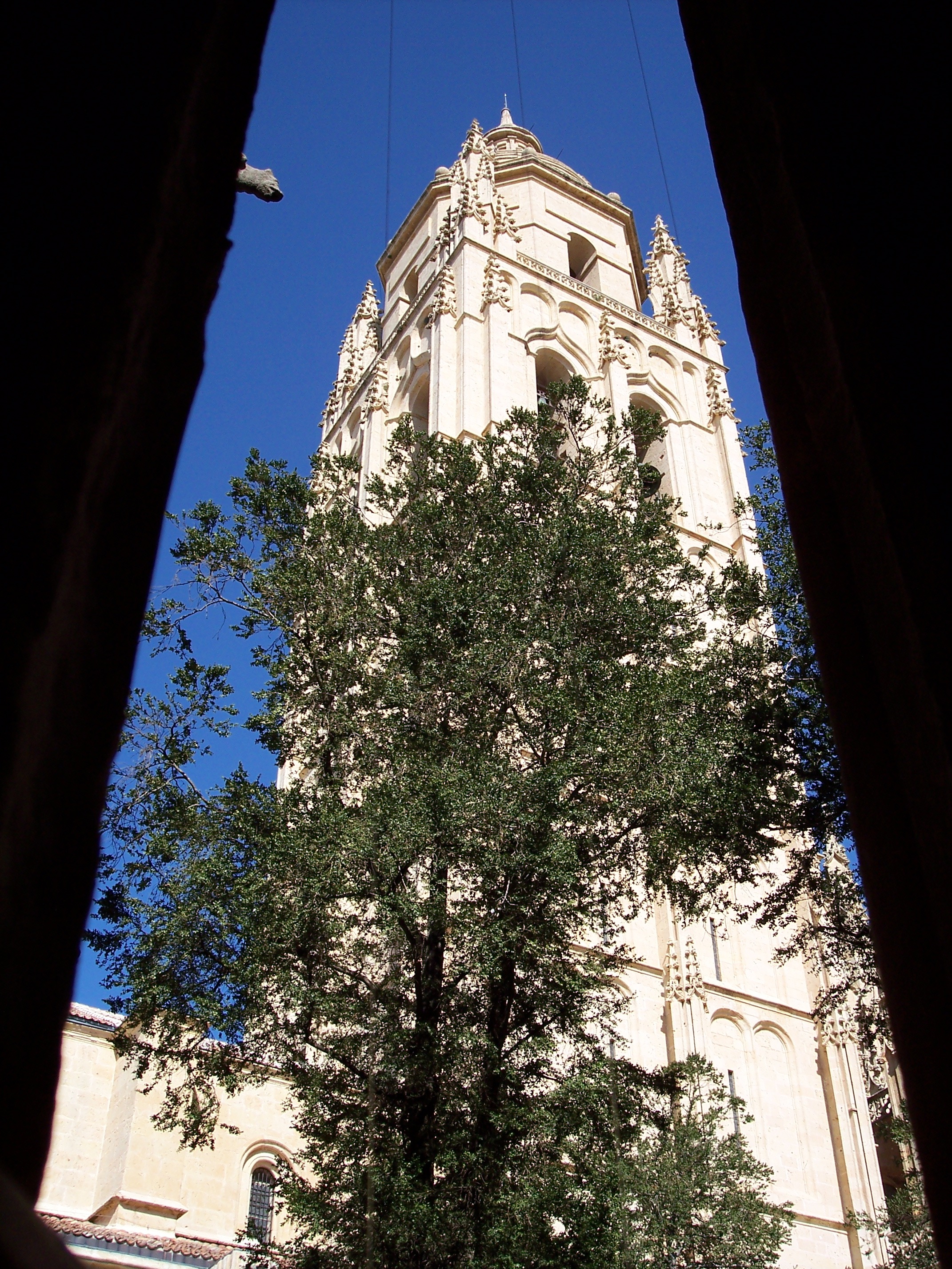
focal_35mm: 39
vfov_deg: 47.9
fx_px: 1430
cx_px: 476
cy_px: 634
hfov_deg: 36.8
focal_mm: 8
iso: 100
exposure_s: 1/750
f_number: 4
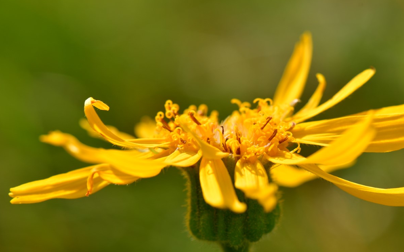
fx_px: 1778
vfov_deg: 8.1
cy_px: 133
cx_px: 201
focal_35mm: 162
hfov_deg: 13.0
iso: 100
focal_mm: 105
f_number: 9
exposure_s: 1/320
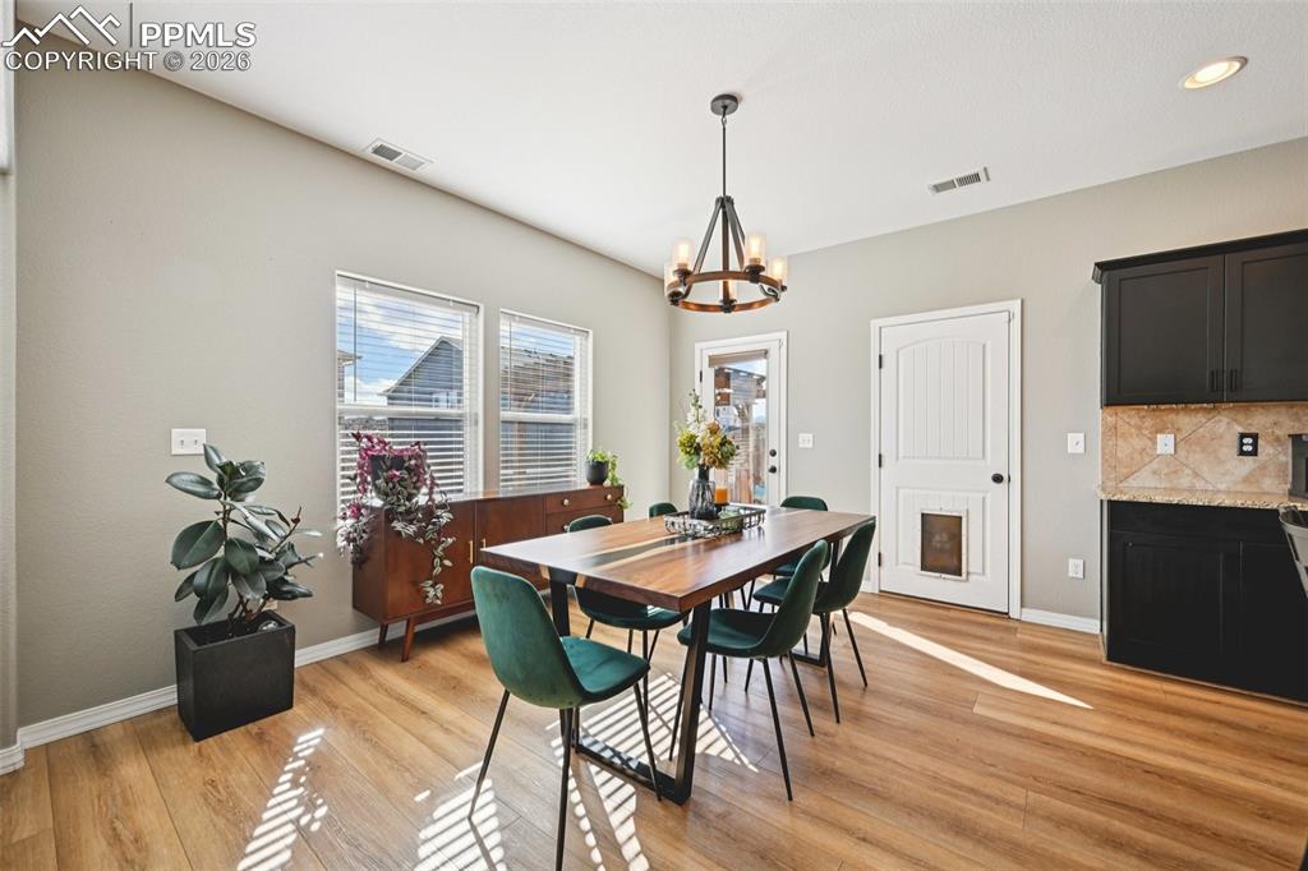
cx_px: 654
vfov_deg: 81.2
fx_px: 508
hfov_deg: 104.3
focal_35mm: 14
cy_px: 436
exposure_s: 1/15
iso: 140
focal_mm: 14
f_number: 11
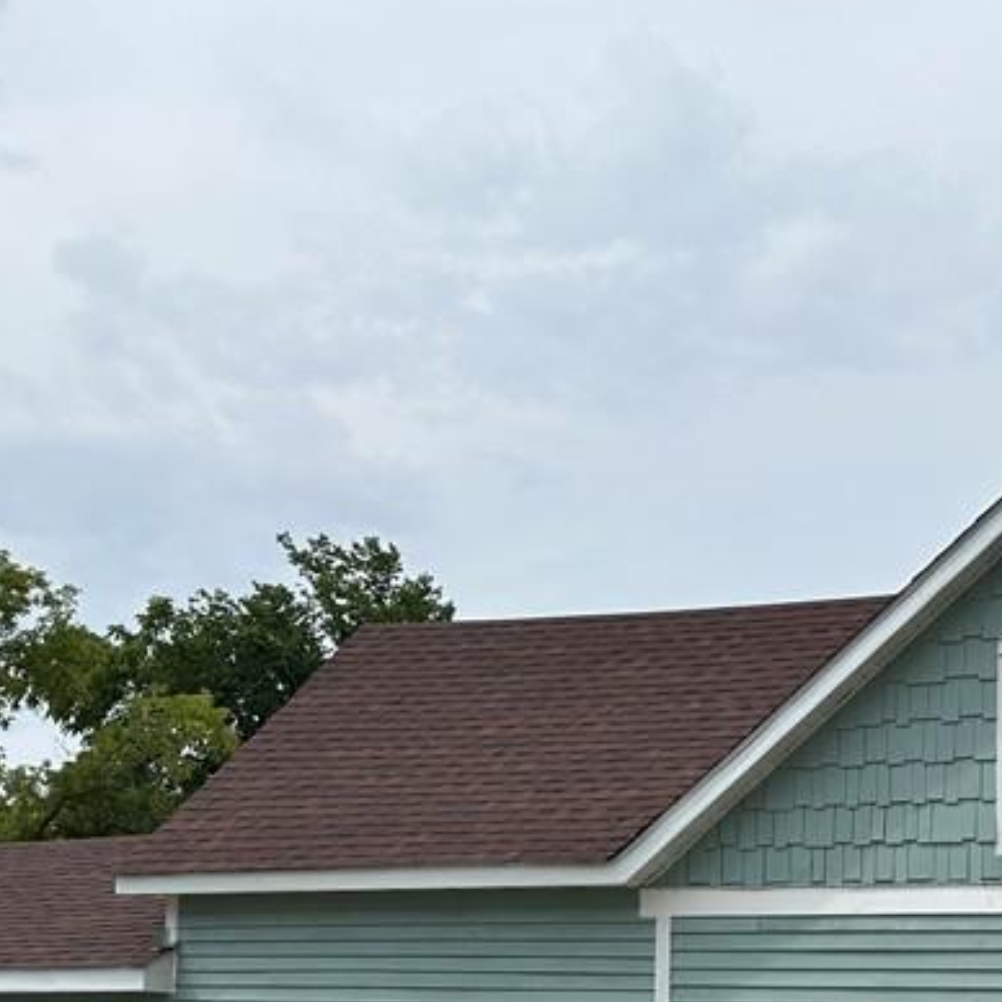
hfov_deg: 30.6
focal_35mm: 56
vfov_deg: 29.2
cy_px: 914
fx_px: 1834
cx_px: 524
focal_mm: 6.86
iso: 80
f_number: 1.78
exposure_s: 1/5848
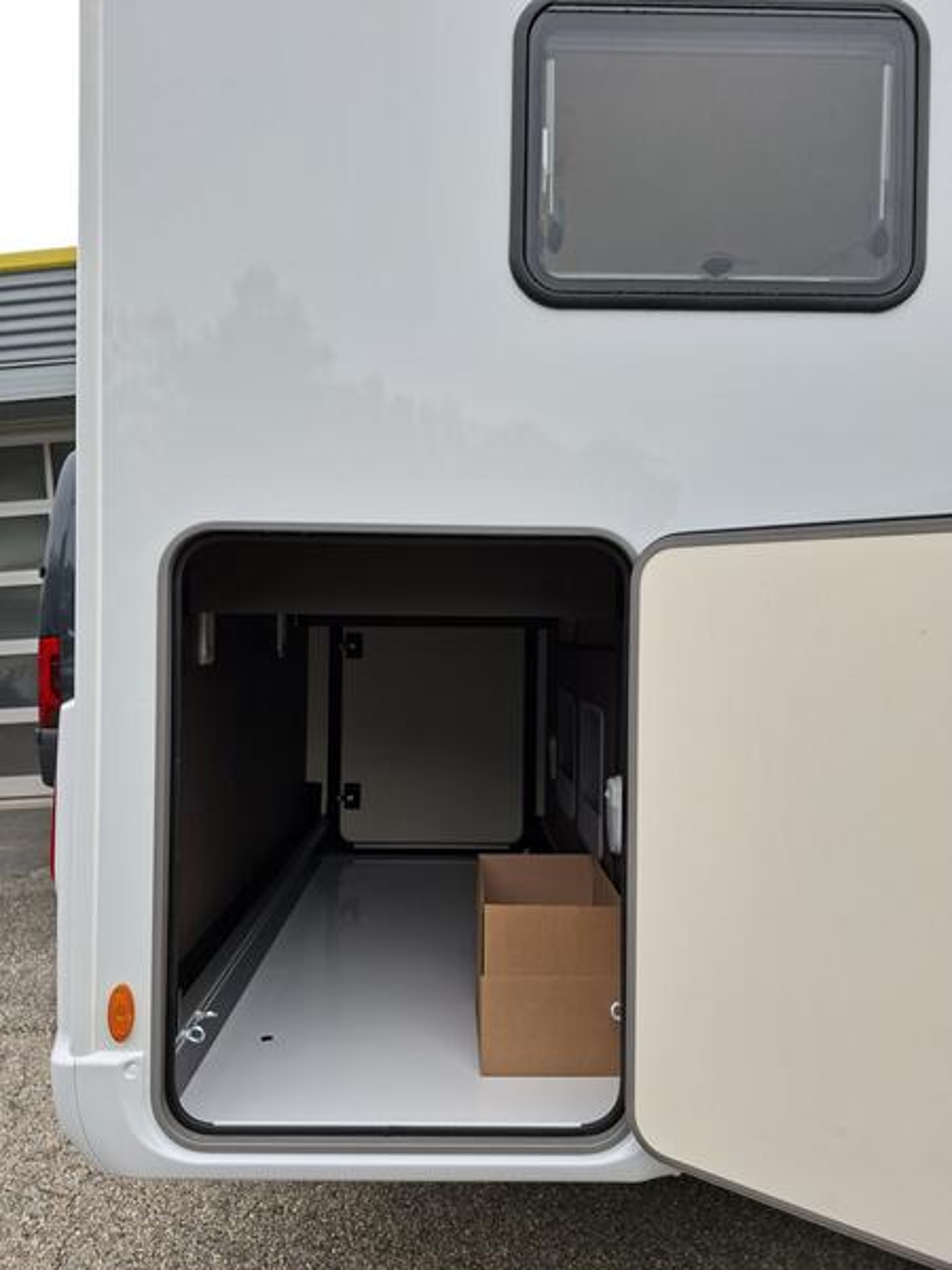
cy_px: 635
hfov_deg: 58.9
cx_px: 476
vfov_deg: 73.9
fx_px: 843
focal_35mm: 23
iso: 50
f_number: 1.8
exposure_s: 1/303
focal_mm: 5.54
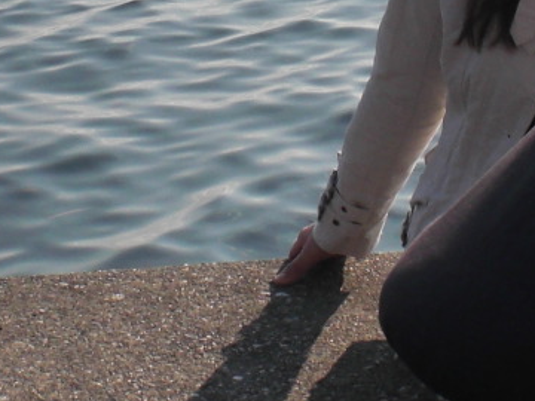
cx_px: 221
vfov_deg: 8.8
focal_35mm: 169
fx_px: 2612
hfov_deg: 11.7
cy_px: 82
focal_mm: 6.3
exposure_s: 1/640
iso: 64
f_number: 5.6
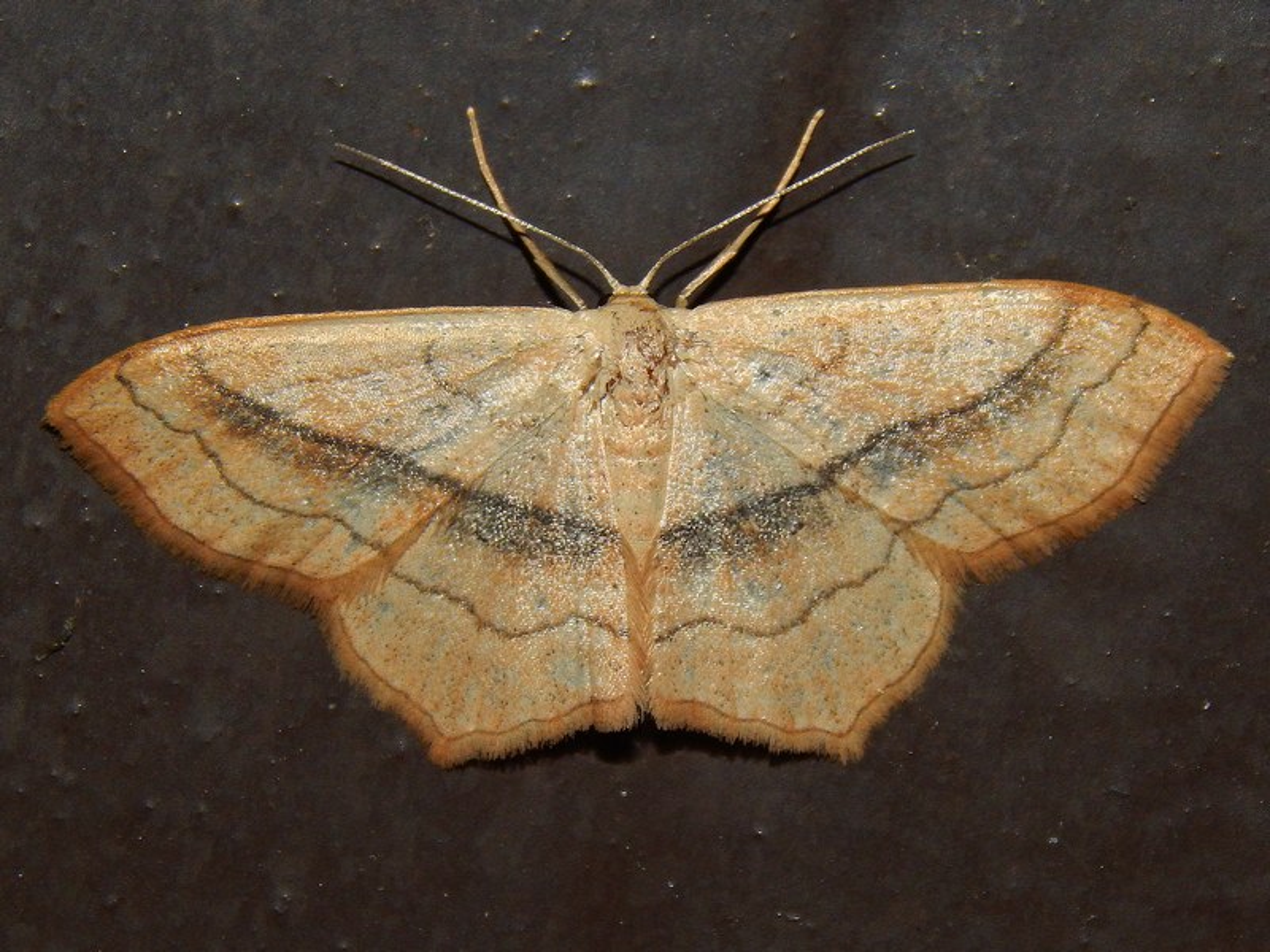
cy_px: 476
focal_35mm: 184
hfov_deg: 10.7
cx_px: 635
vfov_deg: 8.1
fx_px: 6751
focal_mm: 32.8
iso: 200
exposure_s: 1/30
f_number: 10.5
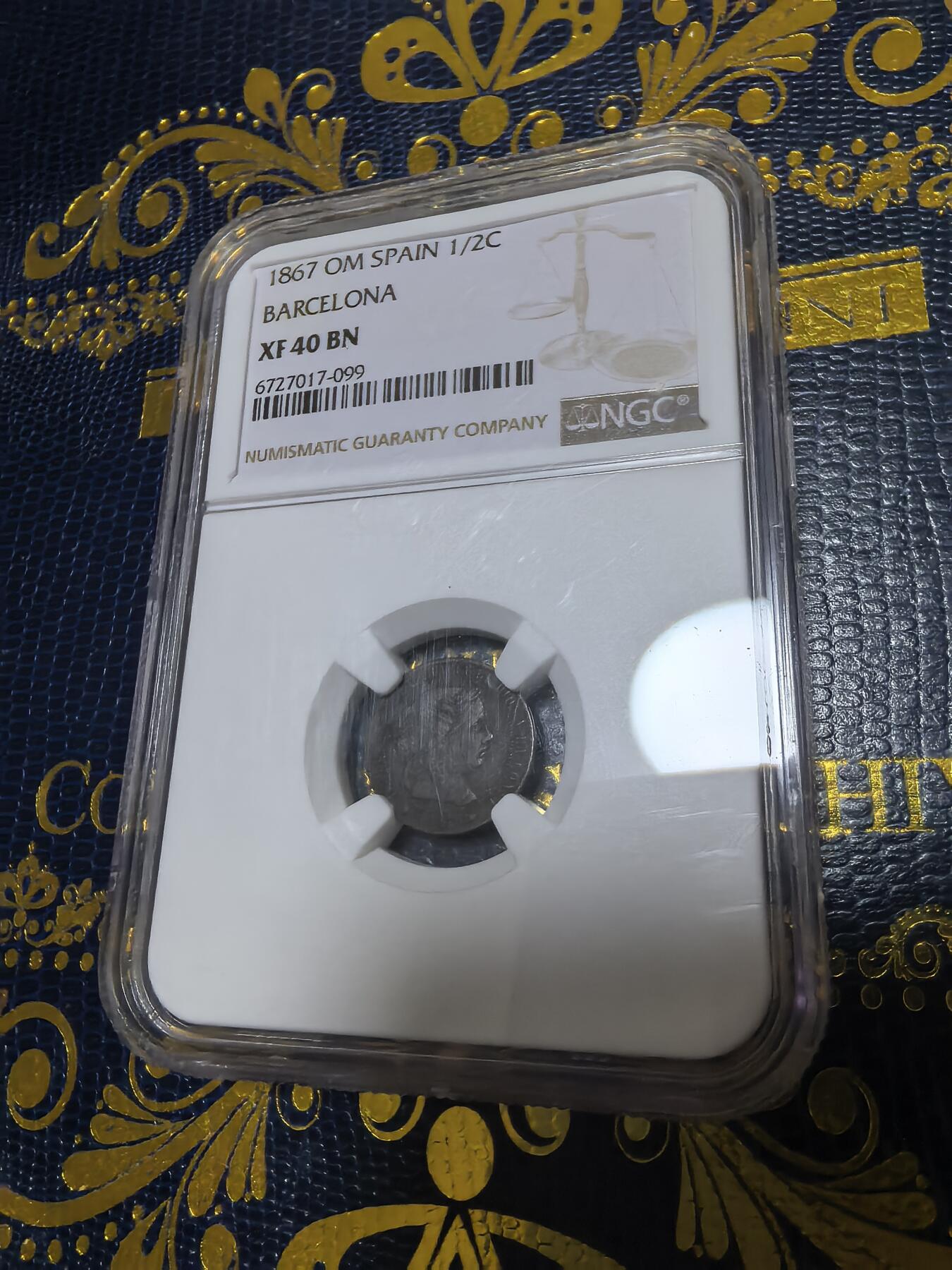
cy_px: 635
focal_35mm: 24
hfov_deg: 56.8
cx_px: 476
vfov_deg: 71.6
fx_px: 880
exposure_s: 1/50
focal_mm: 1.68
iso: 160
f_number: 2.2
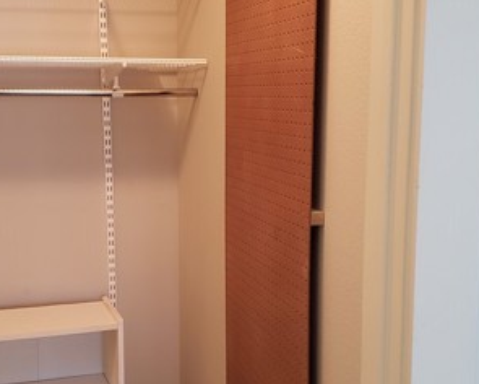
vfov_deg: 27.6
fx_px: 780
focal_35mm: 55
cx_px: 190
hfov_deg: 34.0
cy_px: 229
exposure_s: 1/60
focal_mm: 4.3
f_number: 1.5
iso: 320
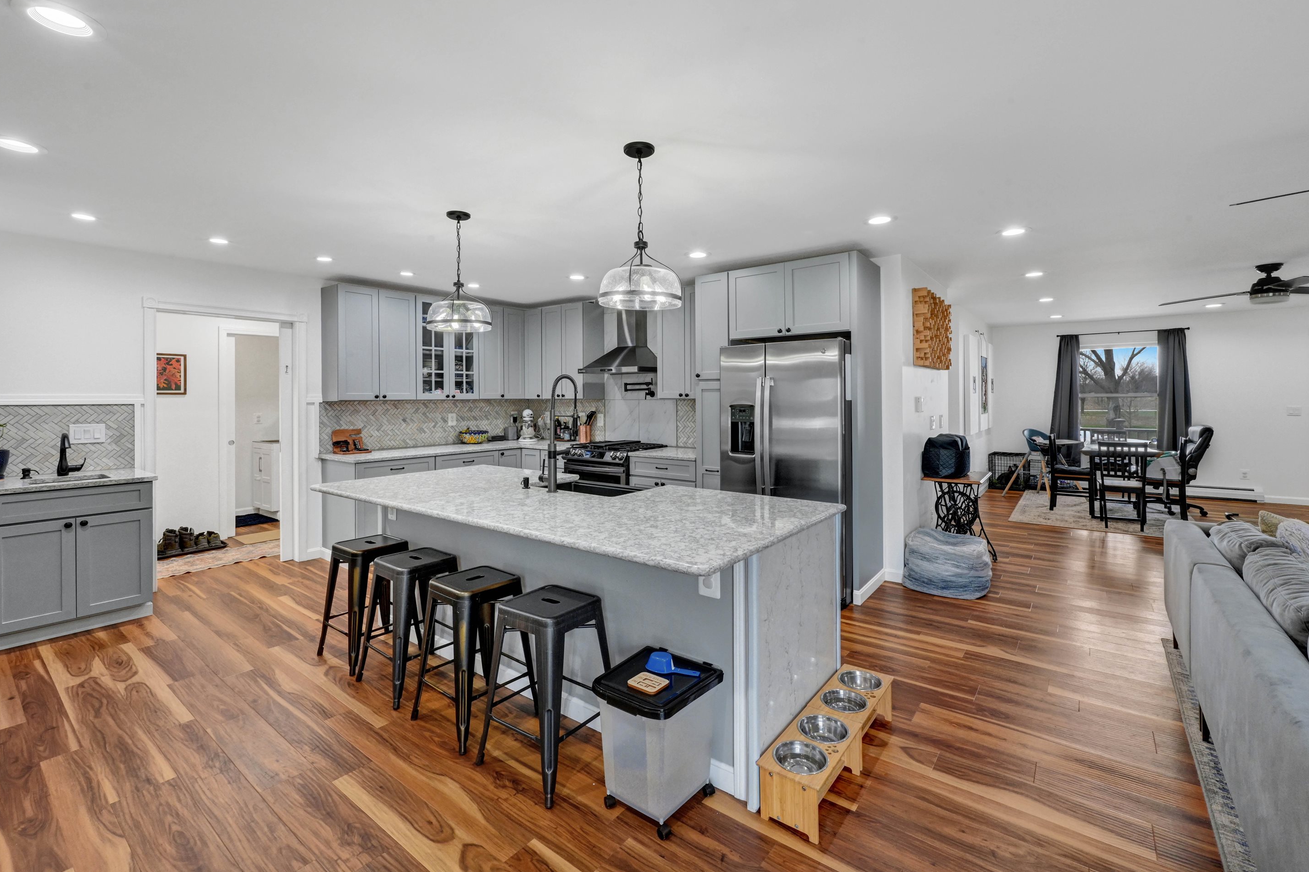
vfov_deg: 77.2
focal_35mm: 15
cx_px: 644
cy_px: 409
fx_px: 545
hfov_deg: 100.4
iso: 2000
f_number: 14
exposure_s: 1/40
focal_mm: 14
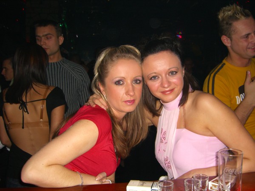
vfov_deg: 37.7
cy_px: 96
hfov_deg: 49.0
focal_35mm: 38
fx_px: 280
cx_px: 128
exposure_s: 1/60
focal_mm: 7.9
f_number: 2.8
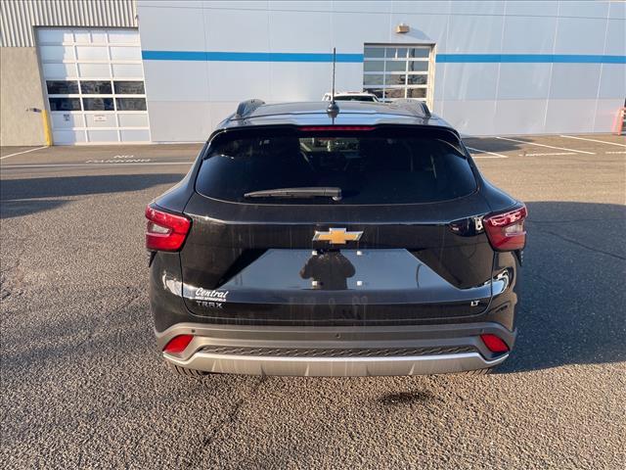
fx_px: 470
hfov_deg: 67.3
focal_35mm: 26
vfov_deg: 53.1
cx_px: 313
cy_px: 235
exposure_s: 1/291
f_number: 1.6
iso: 32
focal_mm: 4.2
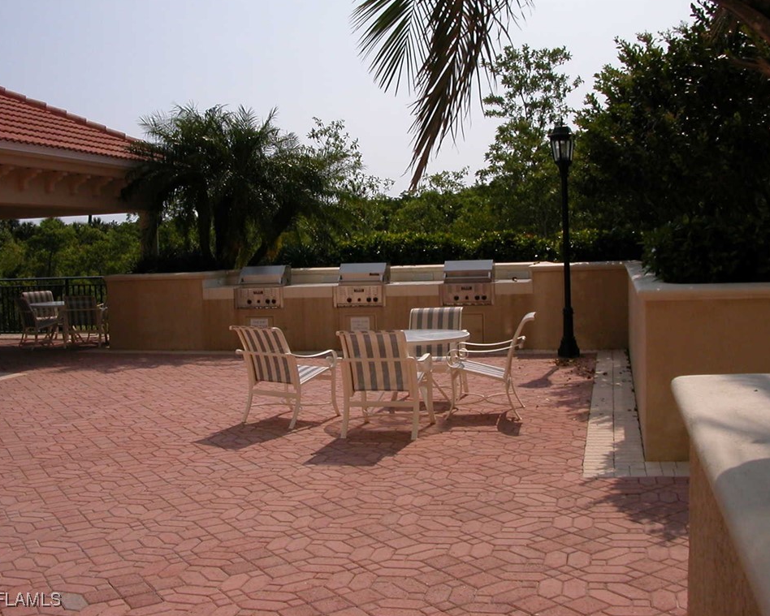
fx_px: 889
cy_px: 306
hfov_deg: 46.8
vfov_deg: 38.2
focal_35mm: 39
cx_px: 378
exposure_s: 1/1637
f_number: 4.5
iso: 100
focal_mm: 5.6
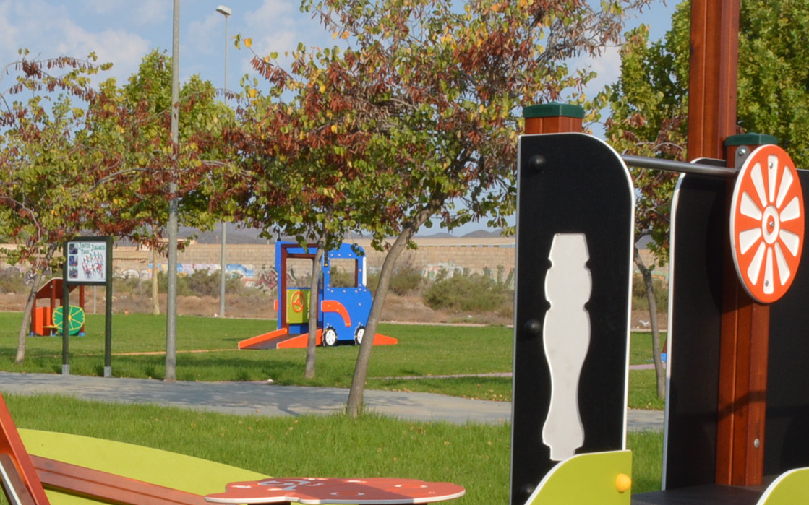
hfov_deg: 22.8
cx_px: 189
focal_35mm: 90
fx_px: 1984
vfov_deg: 14.1
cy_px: 614
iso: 400
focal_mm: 22
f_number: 22
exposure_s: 1/200
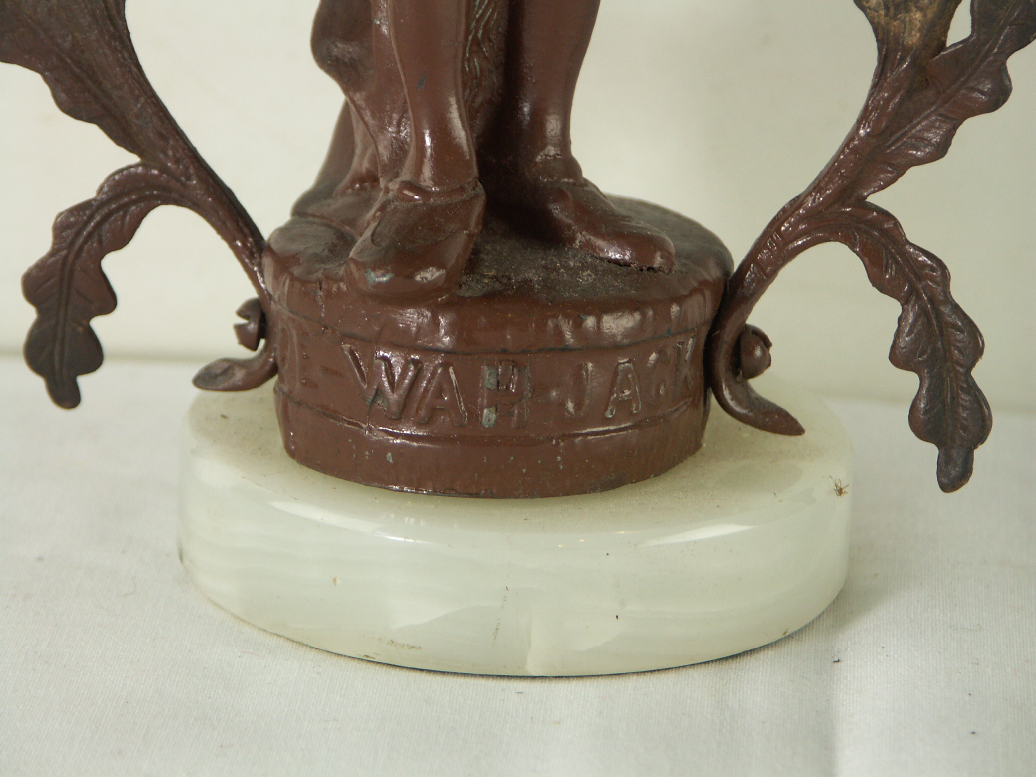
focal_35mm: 199
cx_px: 518
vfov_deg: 7.5
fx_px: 5956
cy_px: 388
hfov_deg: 9.9
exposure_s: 1/80
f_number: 3.5
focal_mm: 50.8
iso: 100
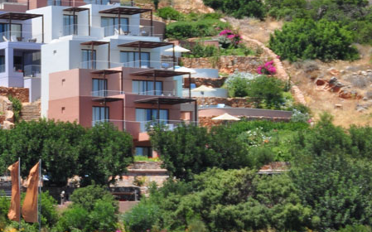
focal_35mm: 294
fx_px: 2979
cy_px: 147
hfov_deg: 7.1
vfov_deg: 4.5
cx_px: -100
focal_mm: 72
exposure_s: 1/400
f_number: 10
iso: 200
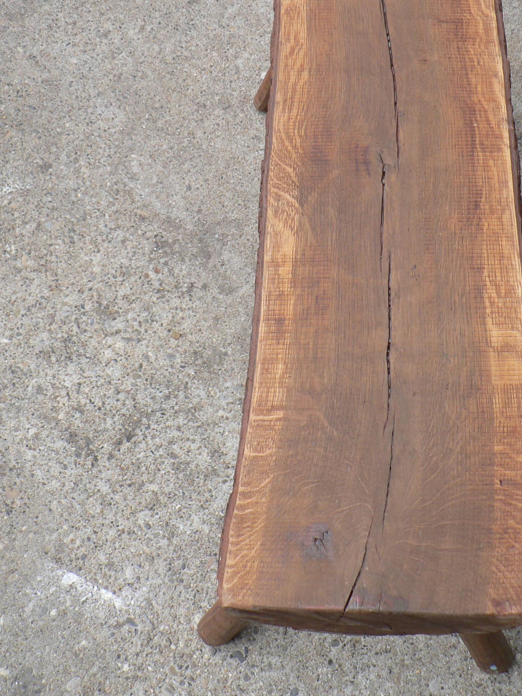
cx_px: 314
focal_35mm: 47
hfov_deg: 30.8
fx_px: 945
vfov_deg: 40.0
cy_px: 244
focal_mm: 6
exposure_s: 1/80
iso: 80
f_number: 2.8
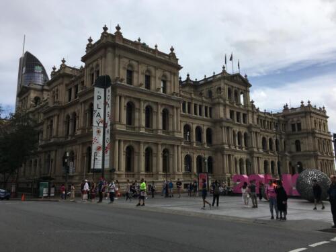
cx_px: 168
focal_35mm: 29
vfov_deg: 48.2
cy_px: 126
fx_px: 281
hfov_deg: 61.7
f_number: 2.2
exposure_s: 1/1637
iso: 25
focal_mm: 4.15
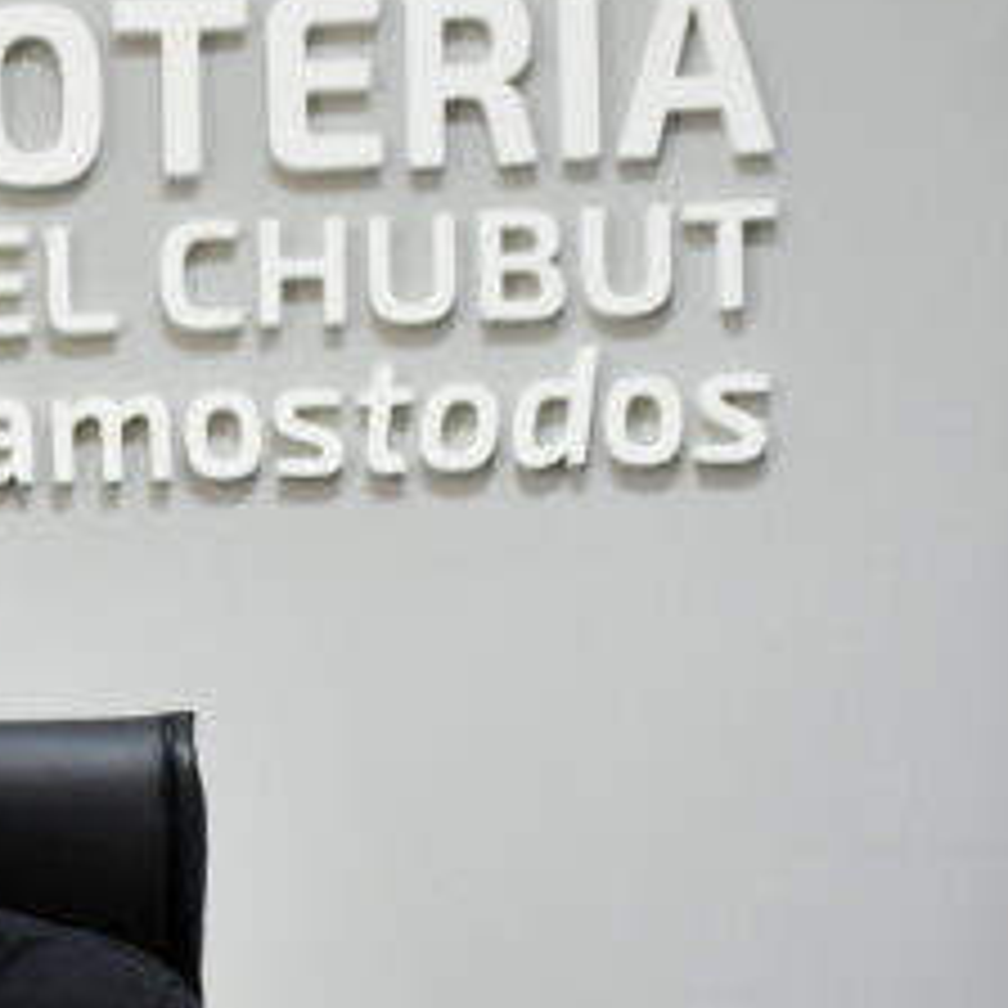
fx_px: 4316
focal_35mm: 131
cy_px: 976
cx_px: 0
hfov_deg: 13.1
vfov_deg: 13.2
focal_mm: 30
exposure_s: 1/200
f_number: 4
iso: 800
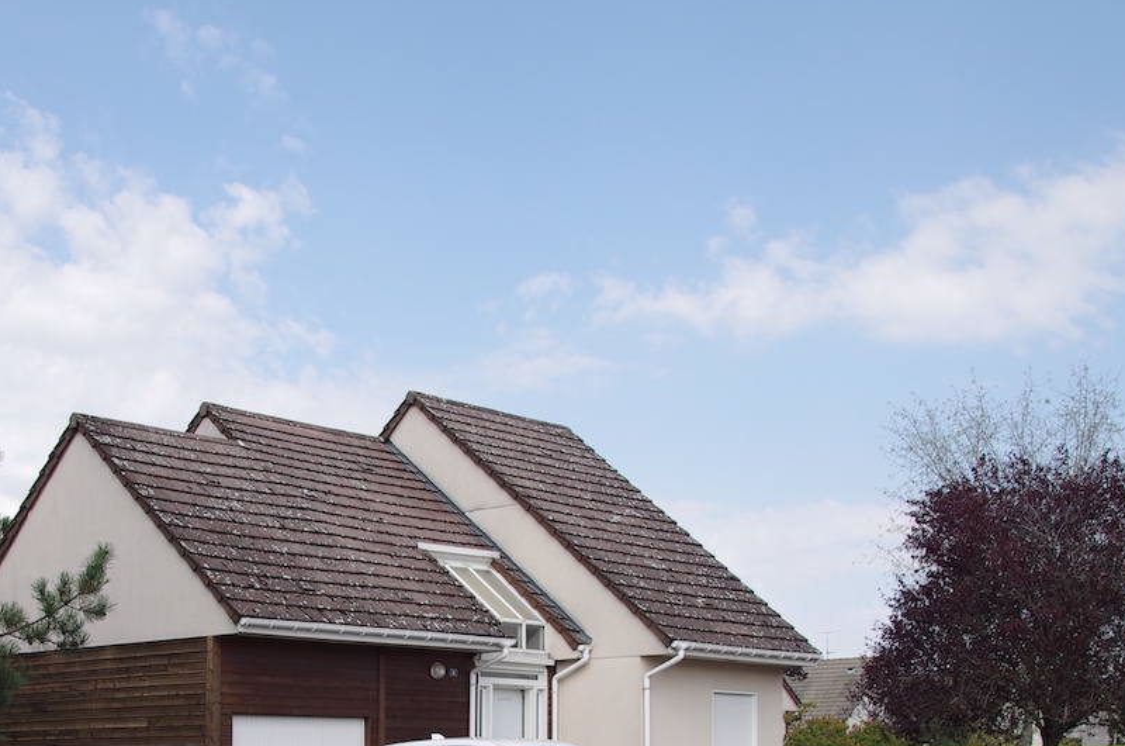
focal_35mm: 51
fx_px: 1591
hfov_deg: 38.6
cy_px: 693
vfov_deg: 25.4
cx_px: 402
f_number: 4
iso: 100
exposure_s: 1/400
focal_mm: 17
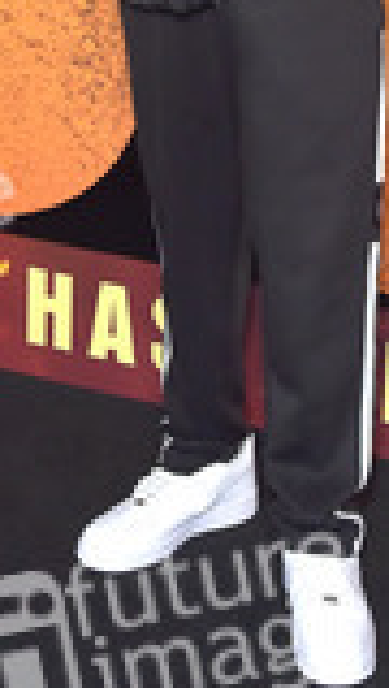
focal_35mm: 92
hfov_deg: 13.2
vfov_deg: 22.2
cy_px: -13
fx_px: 1679
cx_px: 266
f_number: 6.3
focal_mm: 35
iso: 800
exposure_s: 1/250
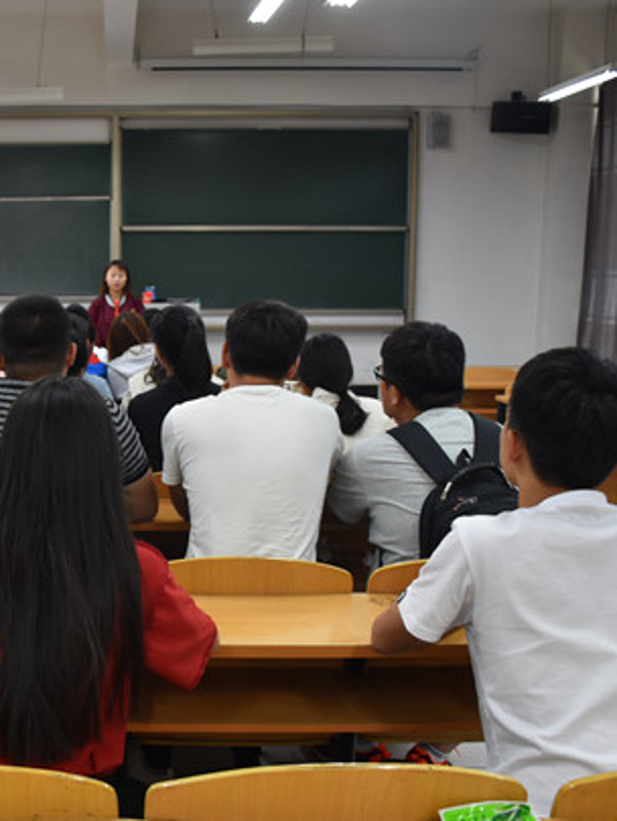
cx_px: 67
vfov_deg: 45.7
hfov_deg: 33.4
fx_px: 974
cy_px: 430
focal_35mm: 41
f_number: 4
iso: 800
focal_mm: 18
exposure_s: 1/60
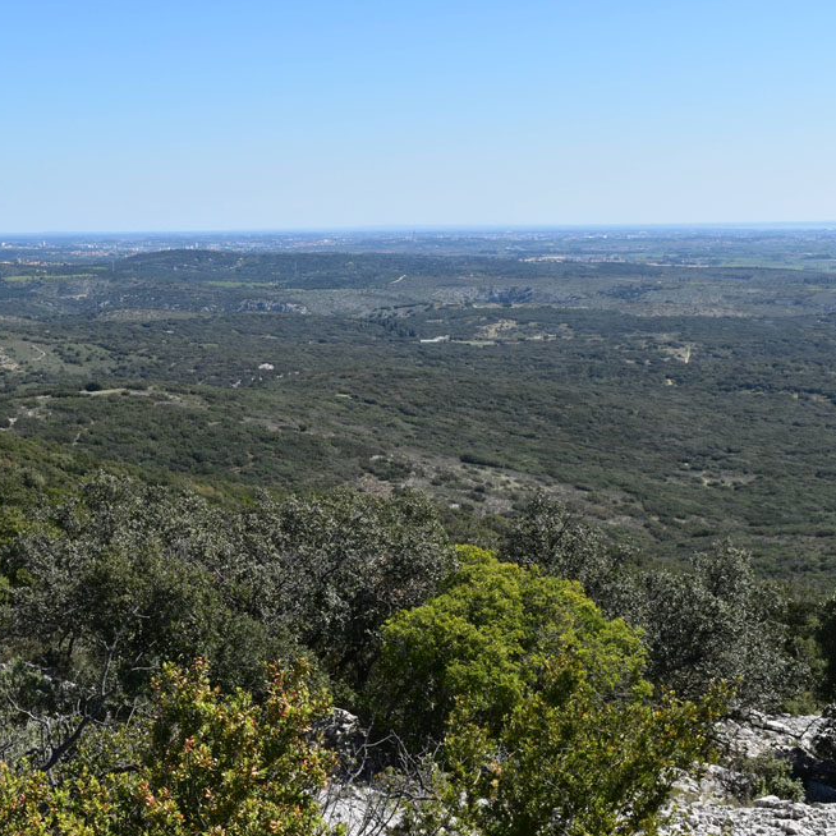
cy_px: 422
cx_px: 277
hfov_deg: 32.1
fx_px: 1439
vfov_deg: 32.4
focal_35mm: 53
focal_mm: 27
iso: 400
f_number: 11
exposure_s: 1/500
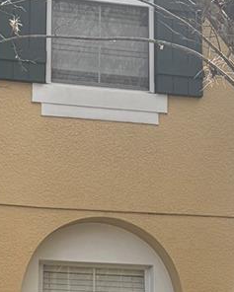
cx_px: 55
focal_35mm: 103
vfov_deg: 18.4
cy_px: 241
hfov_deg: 14.9
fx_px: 891
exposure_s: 1/1667
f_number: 1.6
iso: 50
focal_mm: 5.96
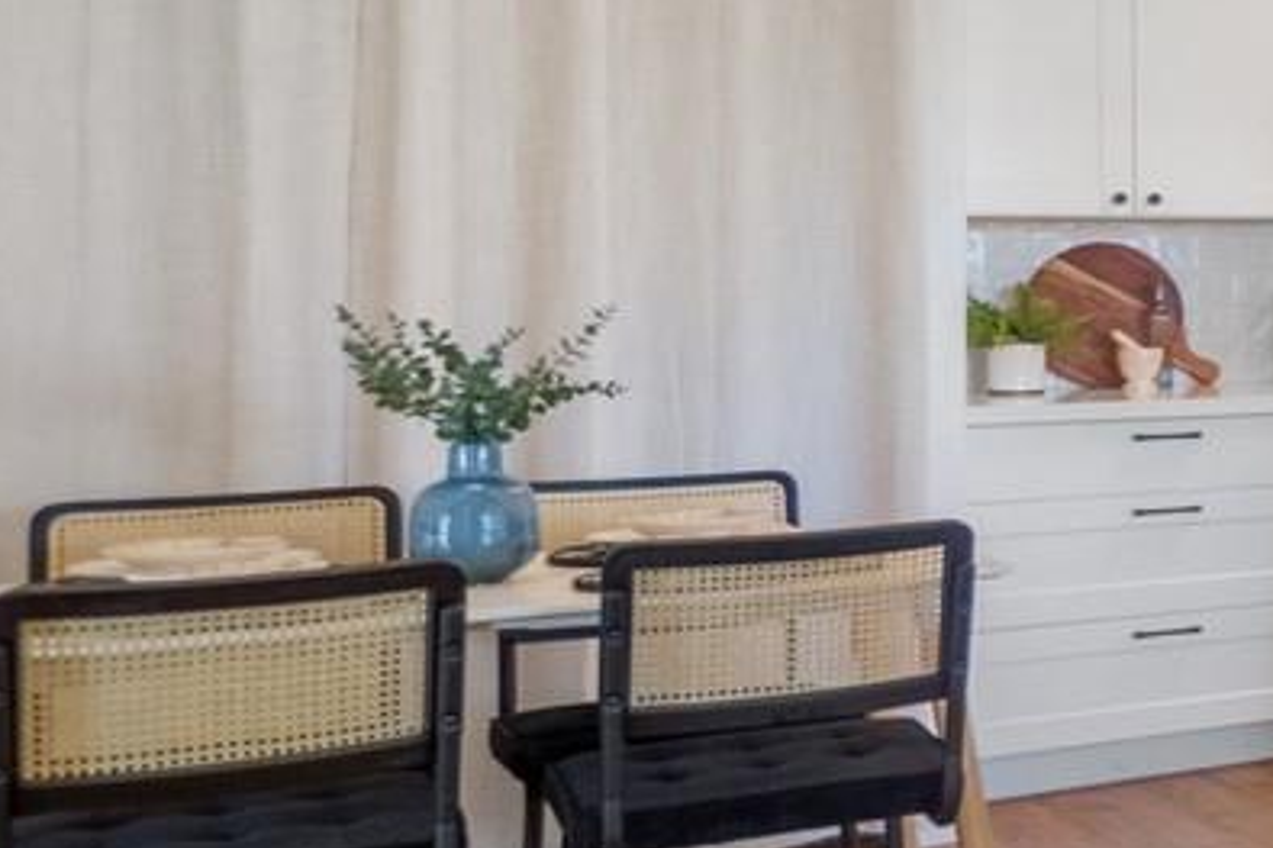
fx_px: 2085
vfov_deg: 22.9
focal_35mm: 59
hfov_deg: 20.8
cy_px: 274
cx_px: 2383
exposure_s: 1/250
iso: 320
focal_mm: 7
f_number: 4
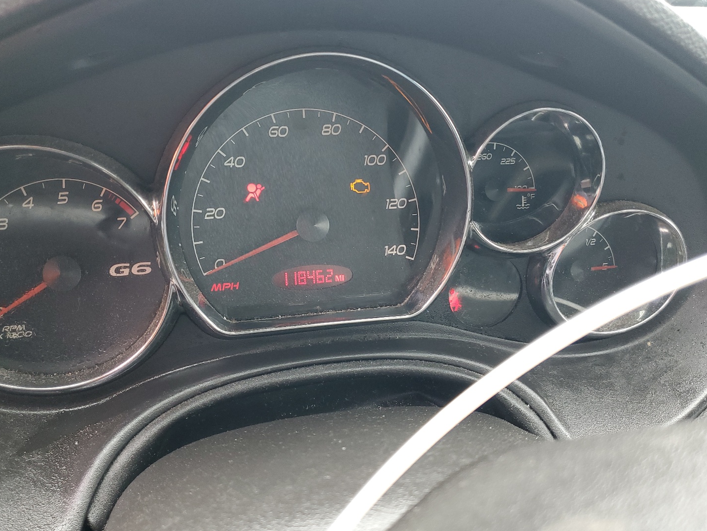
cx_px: 326
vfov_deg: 48.2
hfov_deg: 61.6
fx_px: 592
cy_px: 247
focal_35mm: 29
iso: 100
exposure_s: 1/60.2
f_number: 1.5
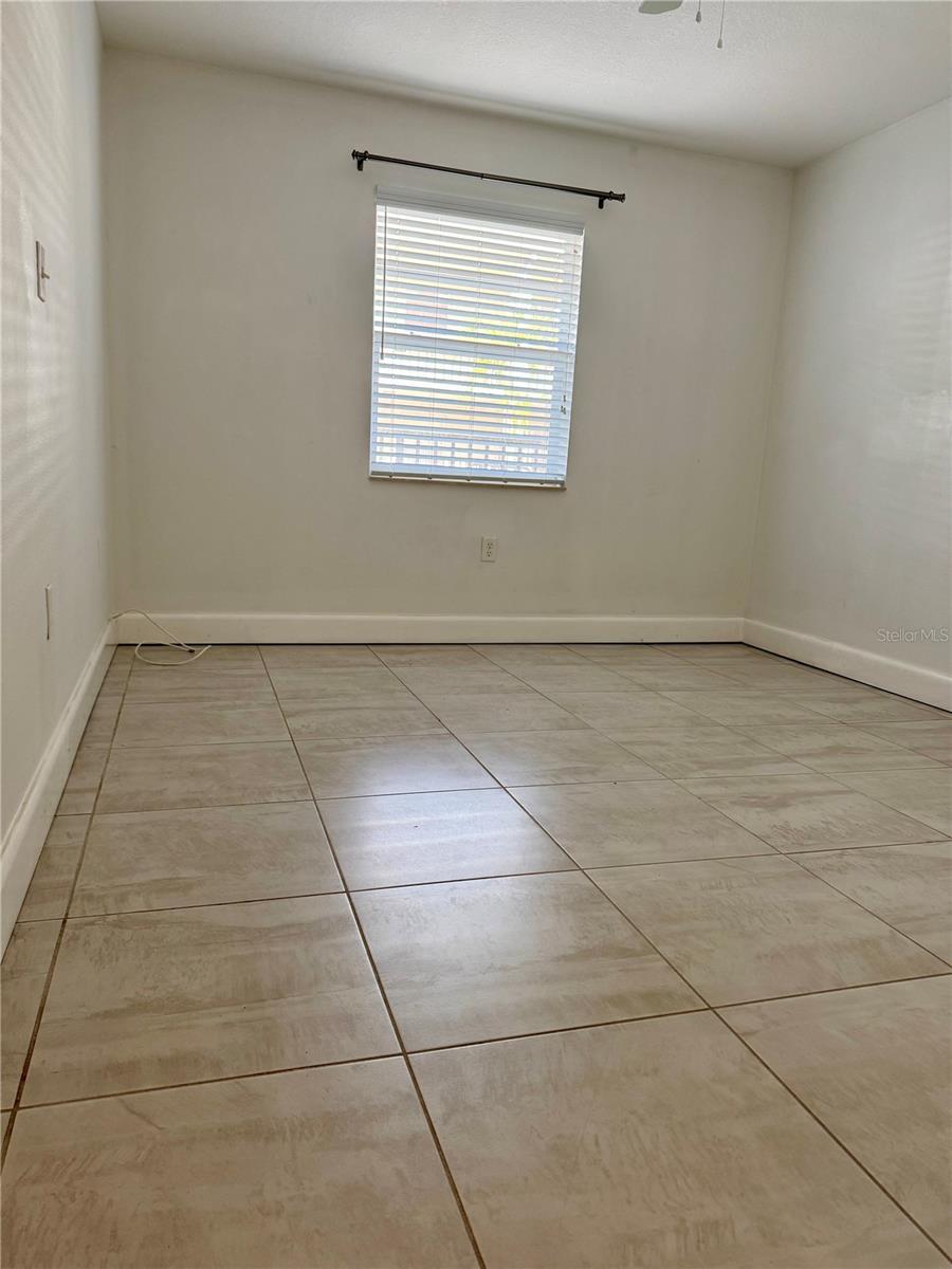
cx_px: 476
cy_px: 634
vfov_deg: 71.6
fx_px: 880
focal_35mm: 24
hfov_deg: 56.8
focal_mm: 6.76
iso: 125
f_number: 1.78
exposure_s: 1/60
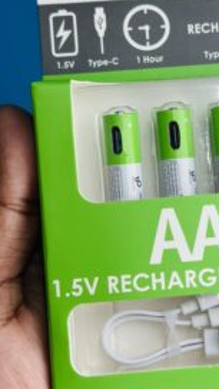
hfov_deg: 15.5
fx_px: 795
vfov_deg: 27.5
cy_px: 164
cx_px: 203
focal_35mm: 77
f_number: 1.78
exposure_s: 1/221
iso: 80
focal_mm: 6.86
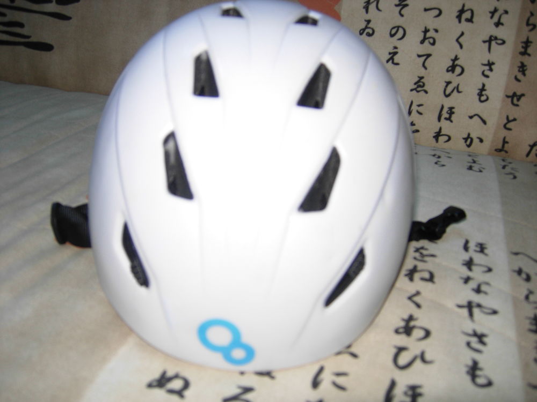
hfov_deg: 51.4
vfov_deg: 39.7
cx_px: 268
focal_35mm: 36
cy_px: 201
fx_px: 558
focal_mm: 7.5
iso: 50
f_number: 2.7
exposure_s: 1/45.2
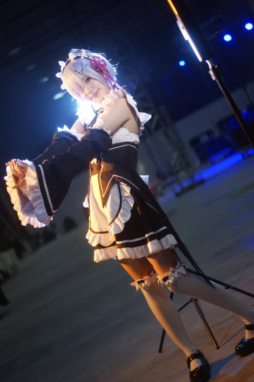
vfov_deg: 27.0
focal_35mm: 75
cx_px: 127
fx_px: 795
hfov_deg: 18.2
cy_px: 191
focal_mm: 50
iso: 200
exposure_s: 1/200
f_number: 2
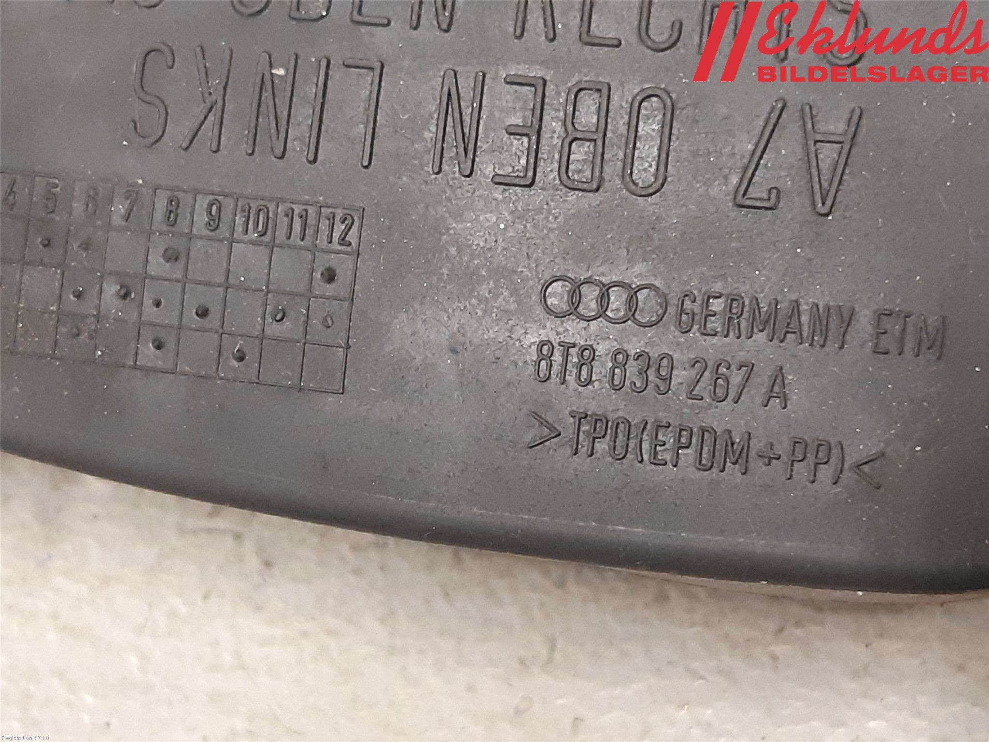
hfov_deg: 67.3
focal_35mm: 26
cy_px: 371
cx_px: 494
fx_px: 743
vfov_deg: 53.1
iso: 320
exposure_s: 1/25
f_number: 1.7
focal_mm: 3.93
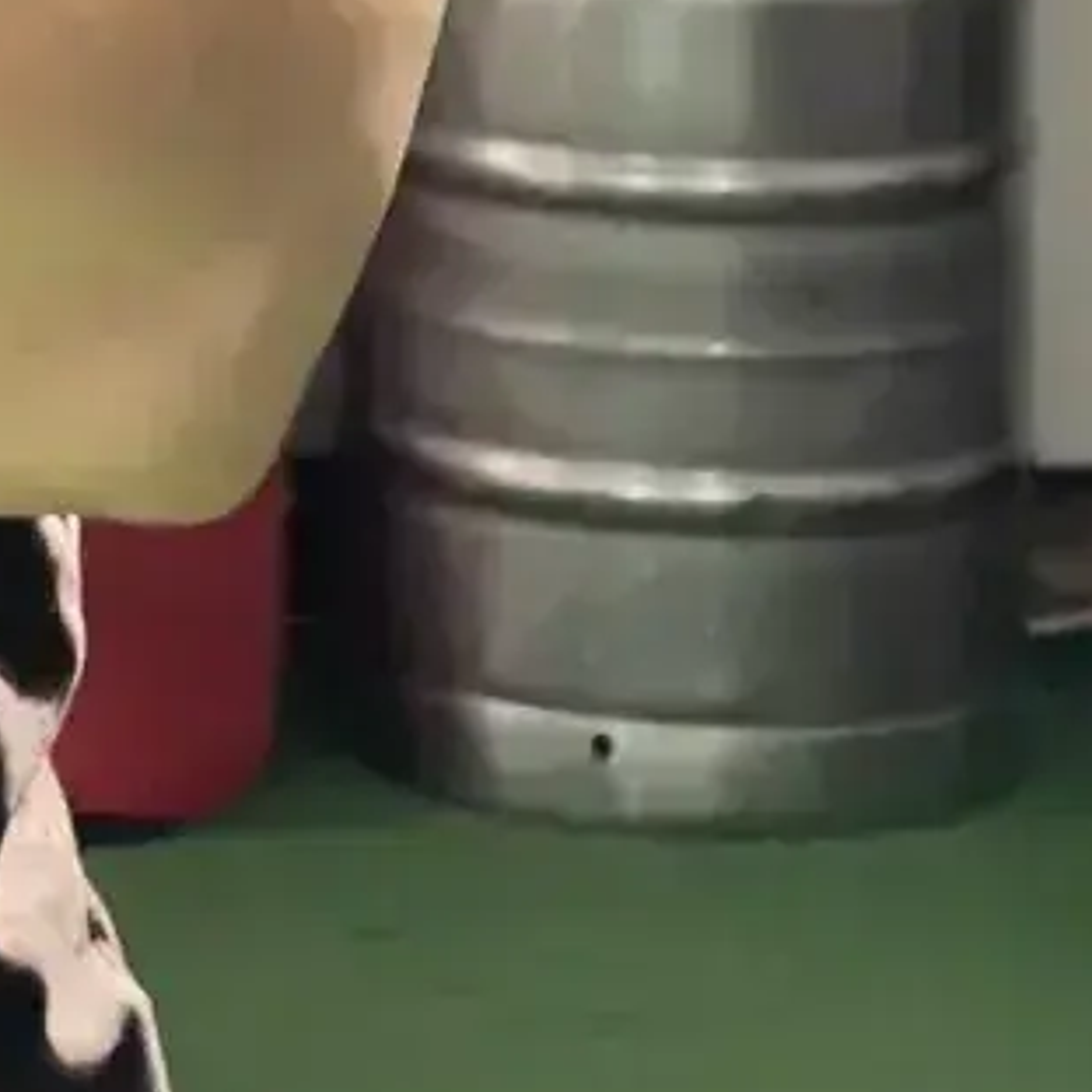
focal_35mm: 290
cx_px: -724
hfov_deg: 6.0
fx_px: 10350
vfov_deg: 5.9
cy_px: -928
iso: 400
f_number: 2.2
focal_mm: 7.5
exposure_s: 1/60
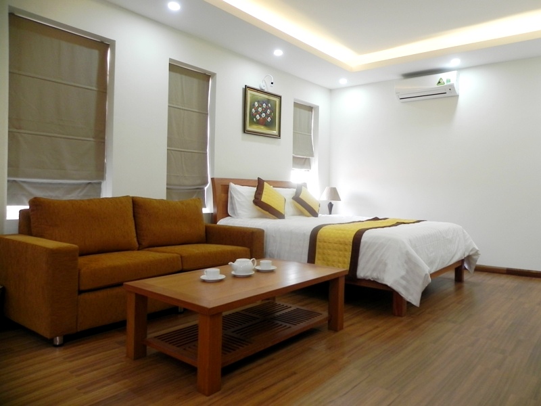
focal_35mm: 26
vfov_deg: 53.1
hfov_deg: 67.3
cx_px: 270
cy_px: 203
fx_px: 406
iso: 160
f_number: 2.8
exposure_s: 1/39.2
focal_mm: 4.6
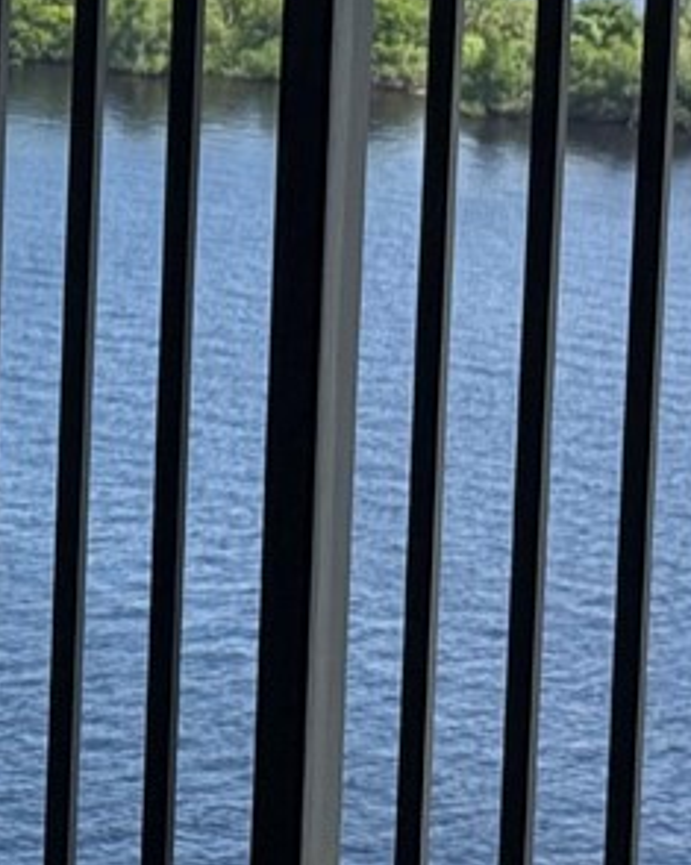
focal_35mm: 163
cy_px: -47
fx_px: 4169
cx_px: -338
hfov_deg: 9.2
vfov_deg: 11.7
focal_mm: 6.76
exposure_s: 1/2208
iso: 64
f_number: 1.78
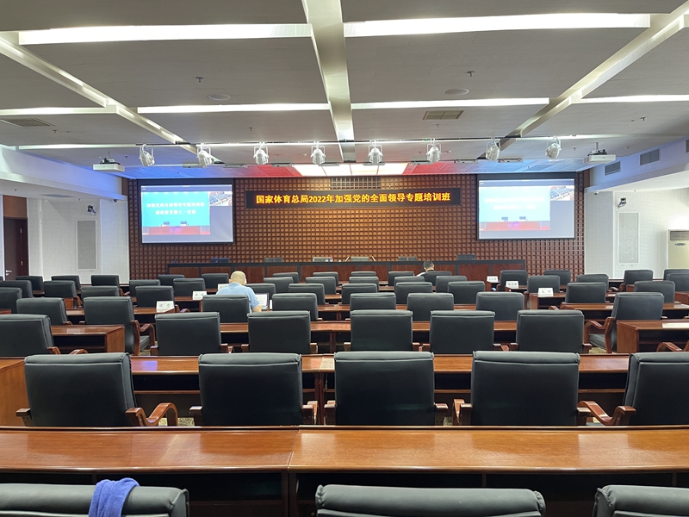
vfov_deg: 53.1
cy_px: 258
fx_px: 518
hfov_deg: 67.3
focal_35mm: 26
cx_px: 344
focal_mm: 5.1
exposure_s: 1/25
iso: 800
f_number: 1.6
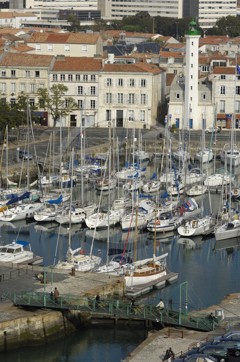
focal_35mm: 142
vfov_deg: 14.4
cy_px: 181
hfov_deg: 9.6
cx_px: 120
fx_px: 1429
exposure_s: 1/250
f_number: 8.5
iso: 100
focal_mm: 95
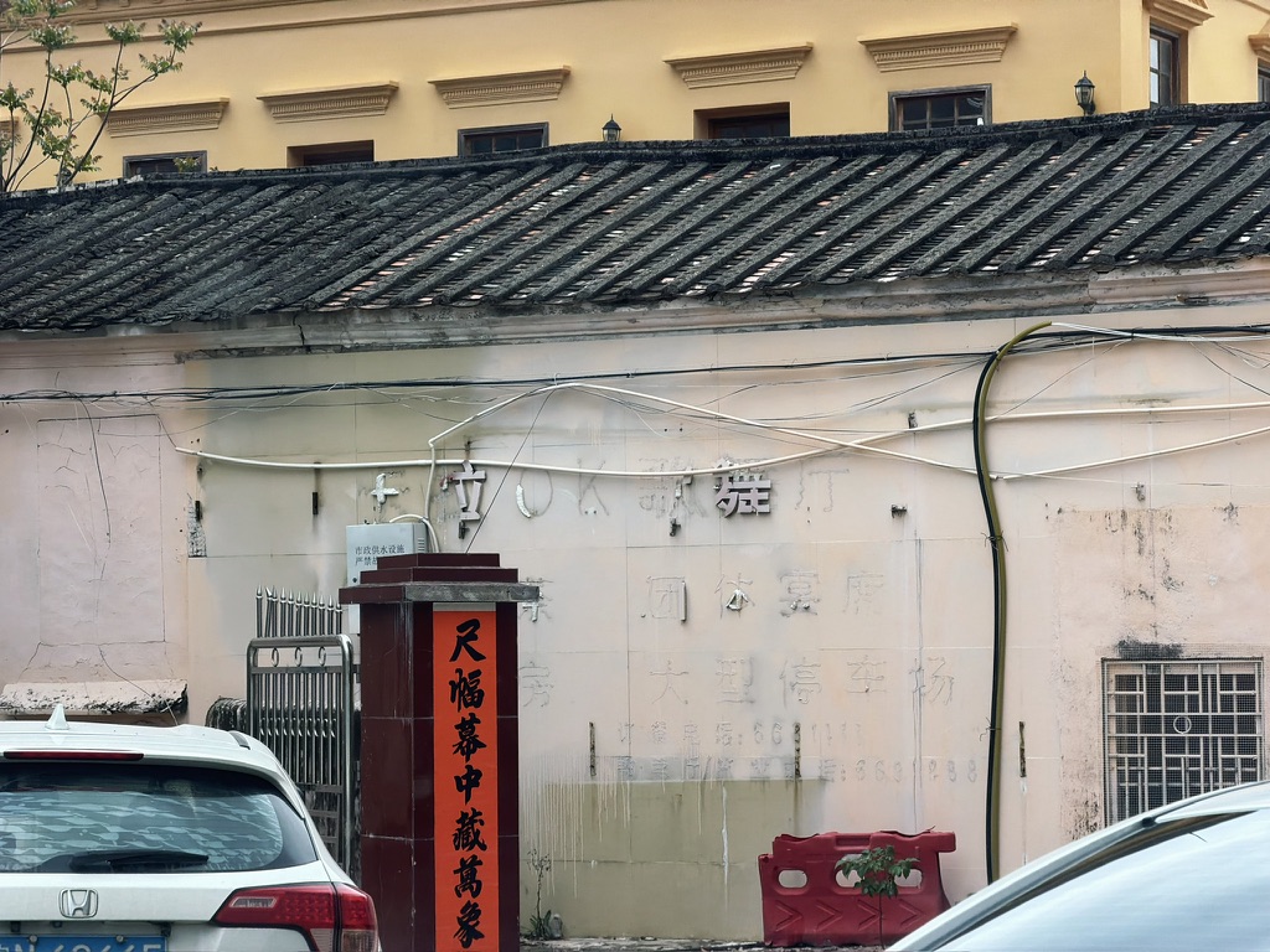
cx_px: 635
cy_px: 476
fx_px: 3669
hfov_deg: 19.6
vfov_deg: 14.8
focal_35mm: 100
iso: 100
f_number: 2.8
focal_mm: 16.89
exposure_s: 1/121
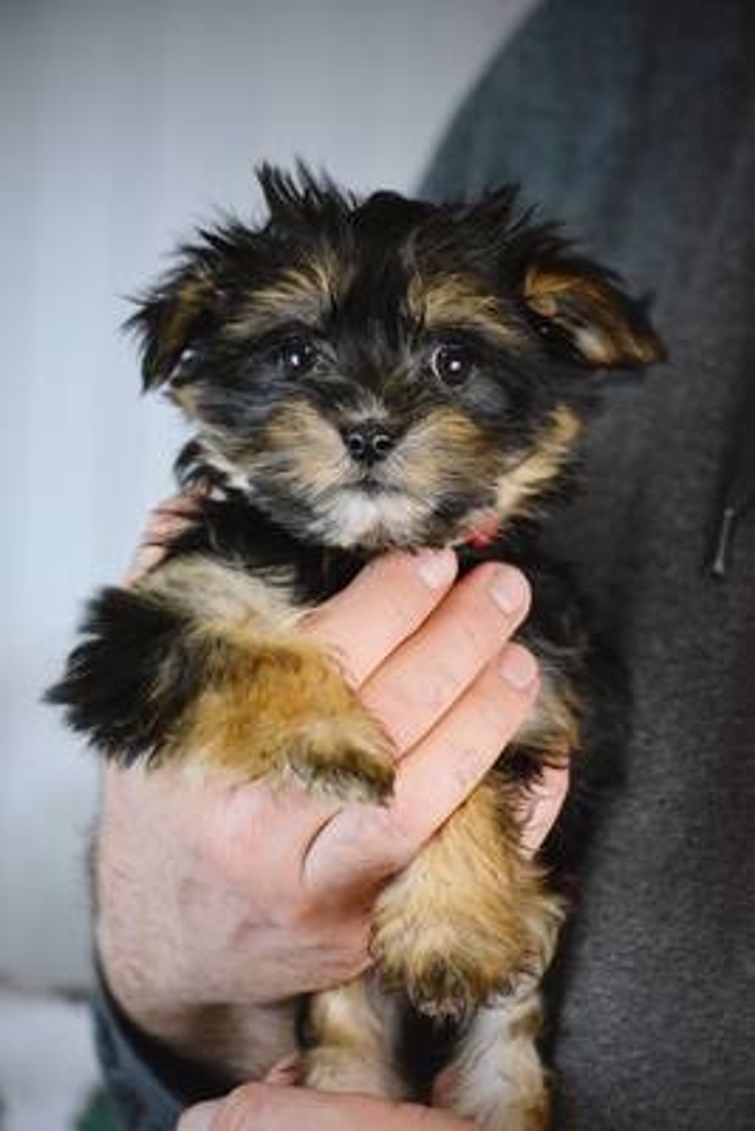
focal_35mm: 188
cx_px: 378
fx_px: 5893
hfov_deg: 7.3
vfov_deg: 11.0
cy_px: 566
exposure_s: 1/500
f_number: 4.8
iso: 2500
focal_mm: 125
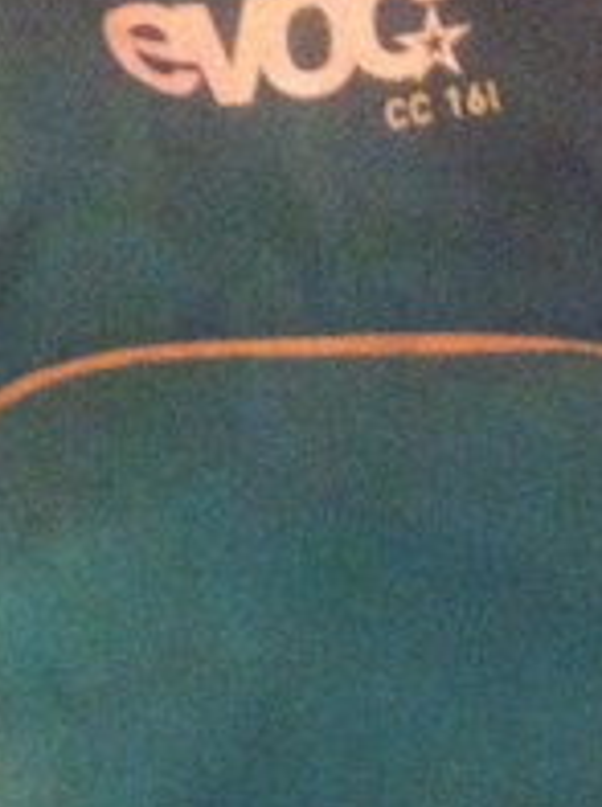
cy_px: 1090
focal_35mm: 142
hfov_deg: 10.4
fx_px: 3303
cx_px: 369
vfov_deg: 13.4
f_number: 2.8
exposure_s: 1/15
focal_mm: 3.85
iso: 1000
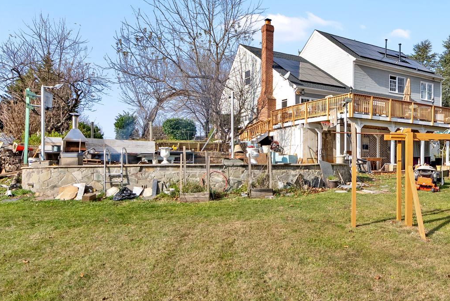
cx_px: 349
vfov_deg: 41.2
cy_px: 150
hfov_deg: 55.3
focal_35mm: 32
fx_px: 400
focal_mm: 16
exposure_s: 1/1000
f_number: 8
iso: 800
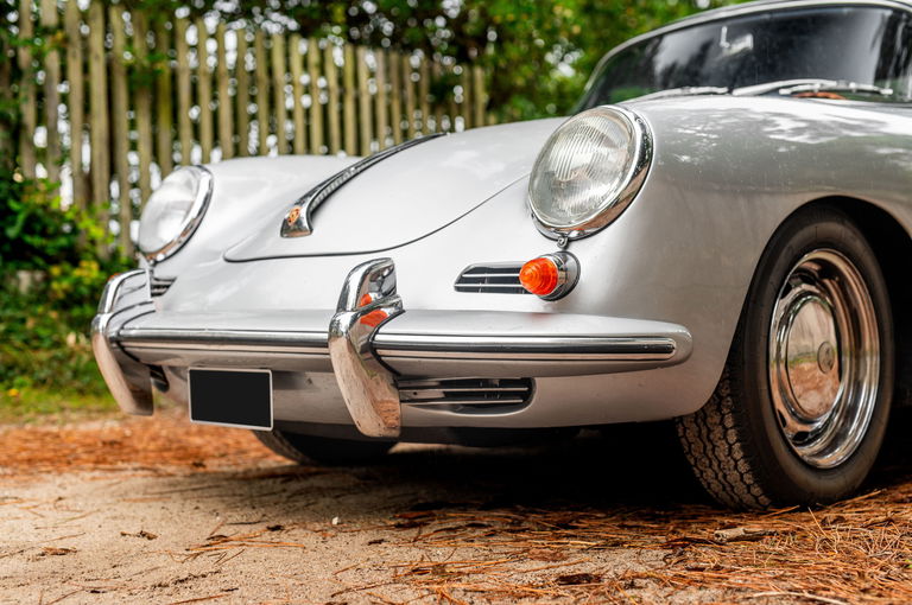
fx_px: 1265
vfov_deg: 26.9
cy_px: 302
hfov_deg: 39.6
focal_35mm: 50
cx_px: 456
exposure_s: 1/100
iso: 250
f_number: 3.2
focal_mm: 50
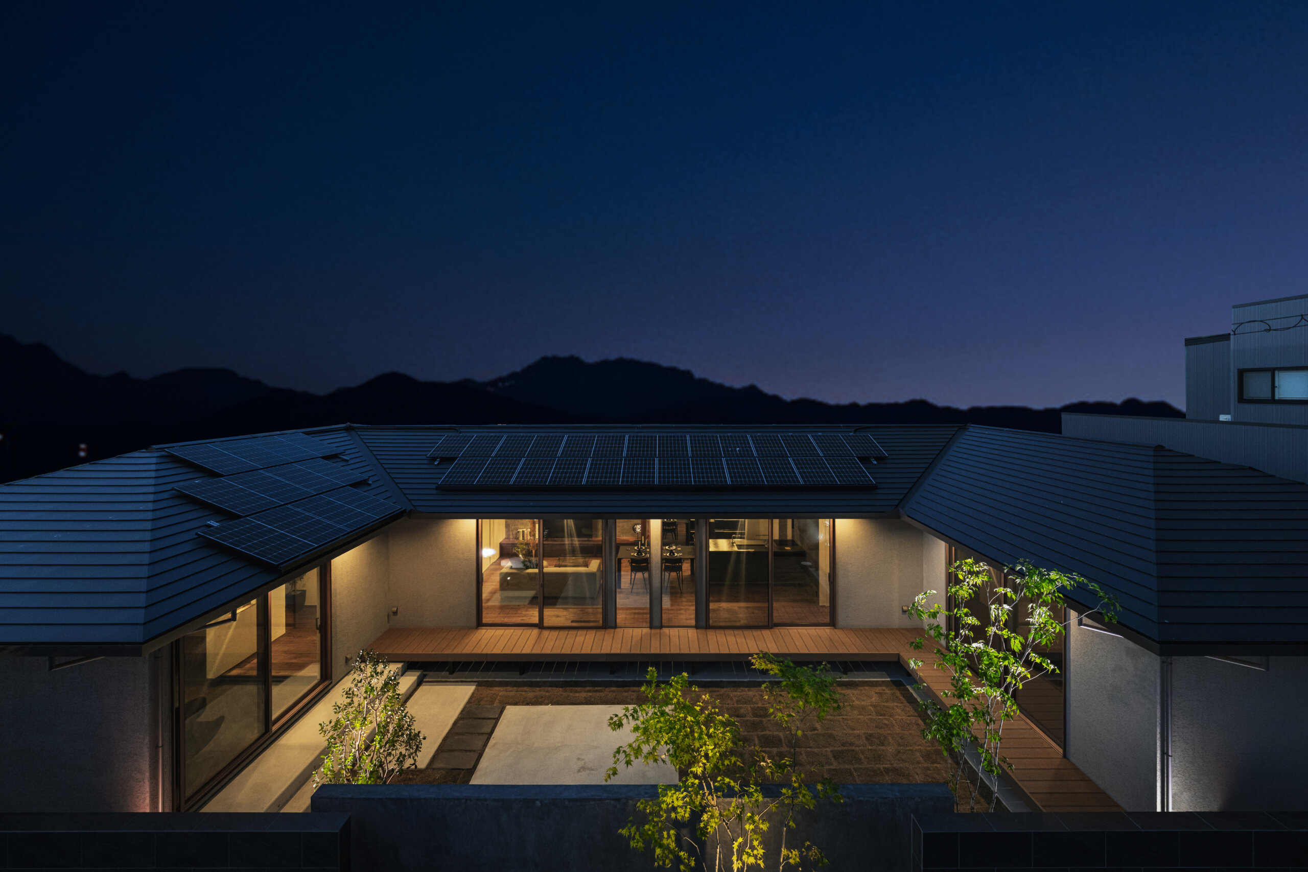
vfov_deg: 90.0
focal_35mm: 12
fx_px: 436
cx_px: 654
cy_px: 436
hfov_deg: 112.6
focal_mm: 12
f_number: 3.5
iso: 1600
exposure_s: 1/60
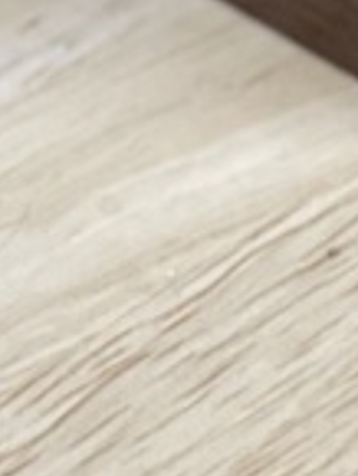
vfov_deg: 4.1
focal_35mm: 471
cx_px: 470
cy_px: -1011
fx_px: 6485
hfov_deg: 3.2
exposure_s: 1/40
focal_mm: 7.5
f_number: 2.2
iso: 160
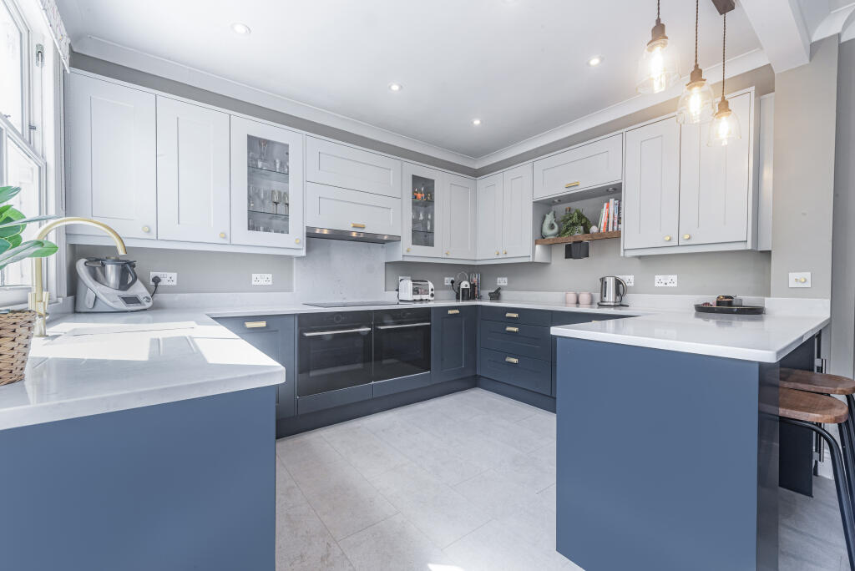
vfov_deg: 77.4
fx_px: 356
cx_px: 428
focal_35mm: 15
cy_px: 286
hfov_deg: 100.4
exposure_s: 1/8
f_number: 16
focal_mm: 15
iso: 200
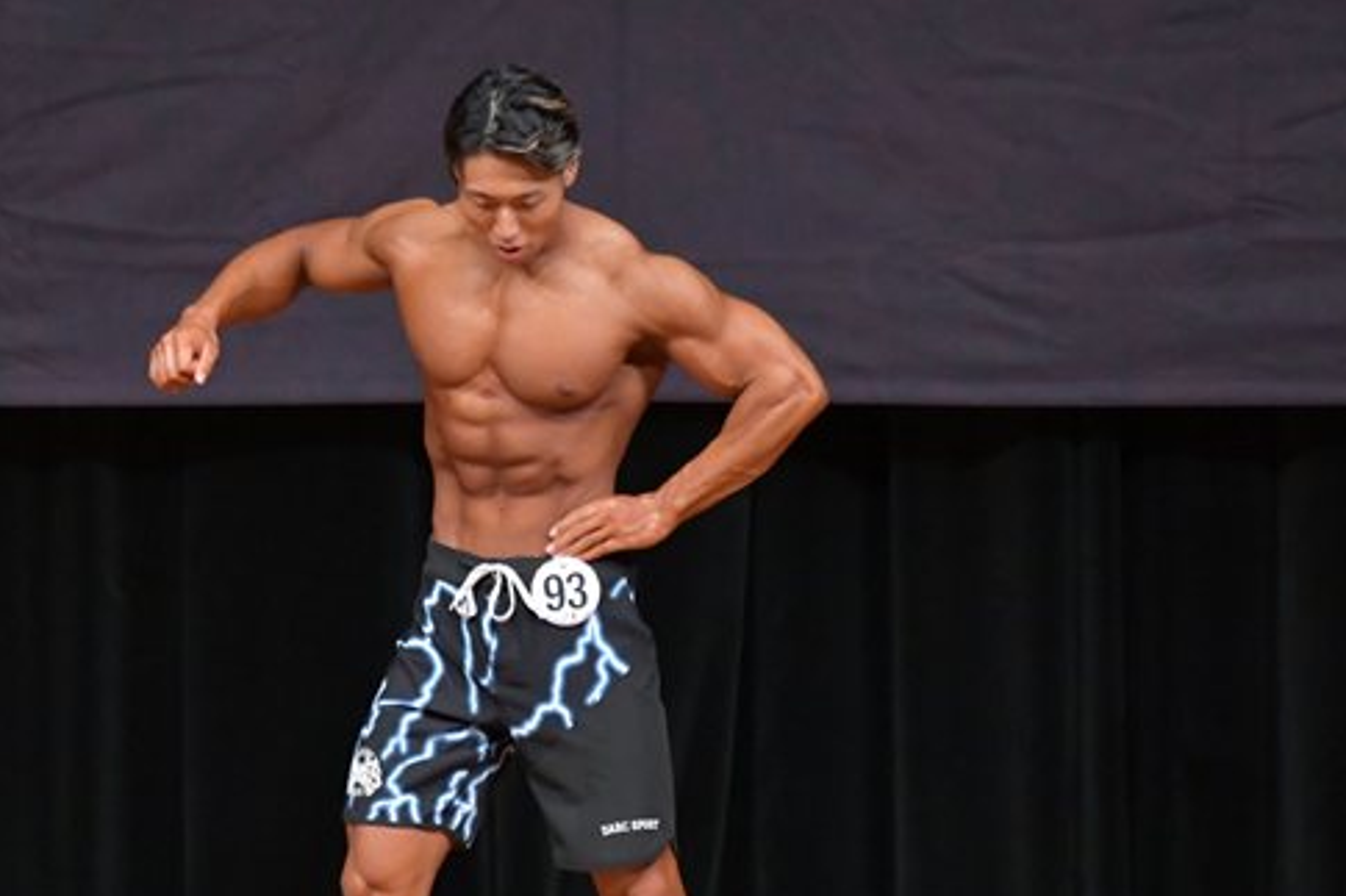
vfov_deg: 3.0
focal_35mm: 455
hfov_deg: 4.5
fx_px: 17005
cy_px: 624
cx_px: 487
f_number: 5.6
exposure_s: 1/400
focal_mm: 190
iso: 5000
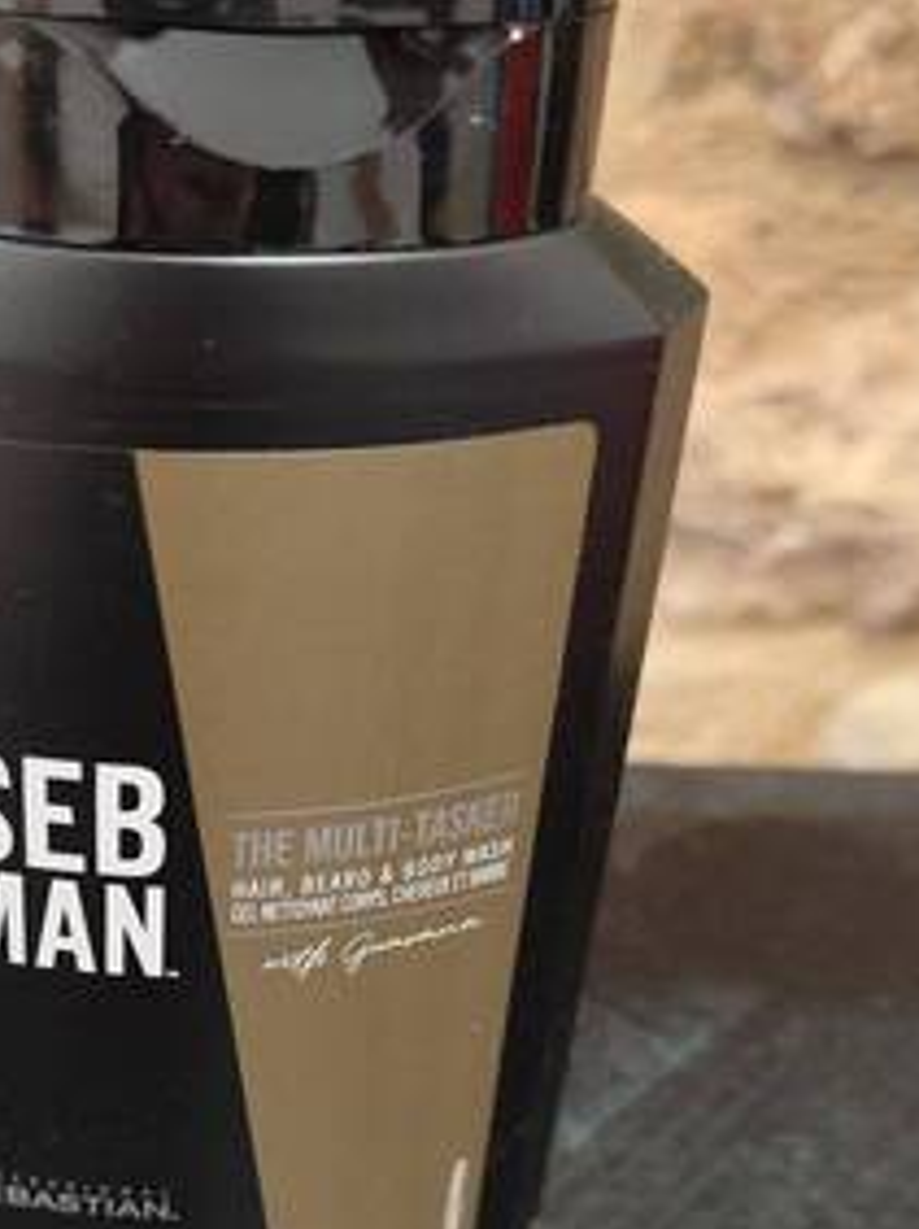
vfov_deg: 37.8
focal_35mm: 49
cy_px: 950
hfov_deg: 29.0
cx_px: 196
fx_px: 1737
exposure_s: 1/33.3
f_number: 1.65
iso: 1000
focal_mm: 6.19
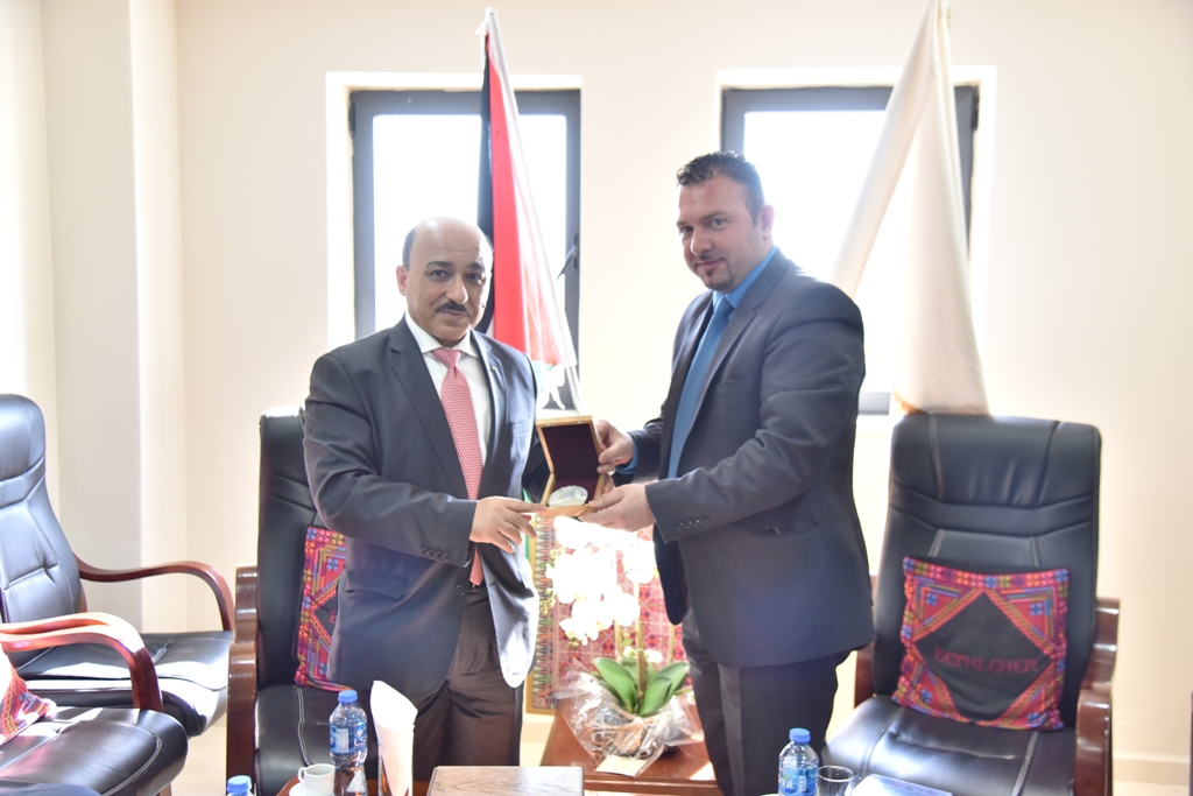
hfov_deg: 50.7
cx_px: 596
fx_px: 1259
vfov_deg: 35.1
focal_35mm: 38
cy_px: 398
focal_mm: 38
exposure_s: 1/200
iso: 2000
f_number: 4
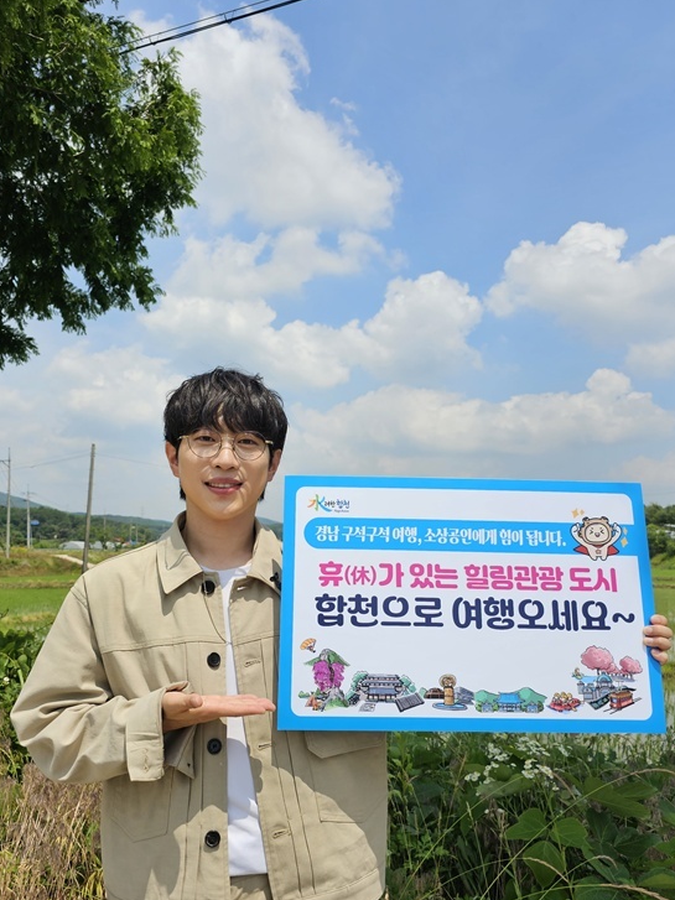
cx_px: 327
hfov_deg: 51.3
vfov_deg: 65.1
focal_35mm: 27
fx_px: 702
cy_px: 503
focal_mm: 6.3
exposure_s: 1/1433
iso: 16
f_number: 1.7
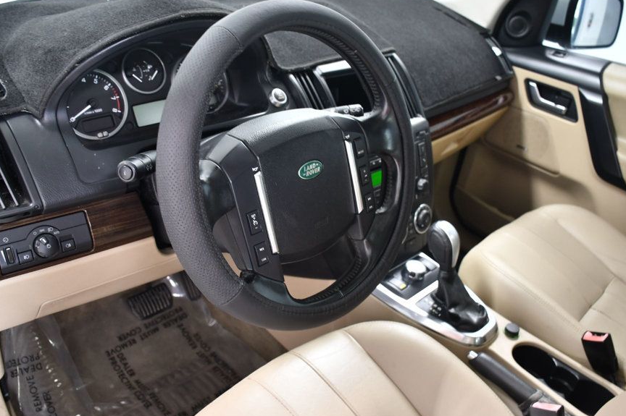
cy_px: 215
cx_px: 330
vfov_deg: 41.1
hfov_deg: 58.7
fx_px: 556
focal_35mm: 32
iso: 400
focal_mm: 18
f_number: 3.5
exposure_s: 1/30
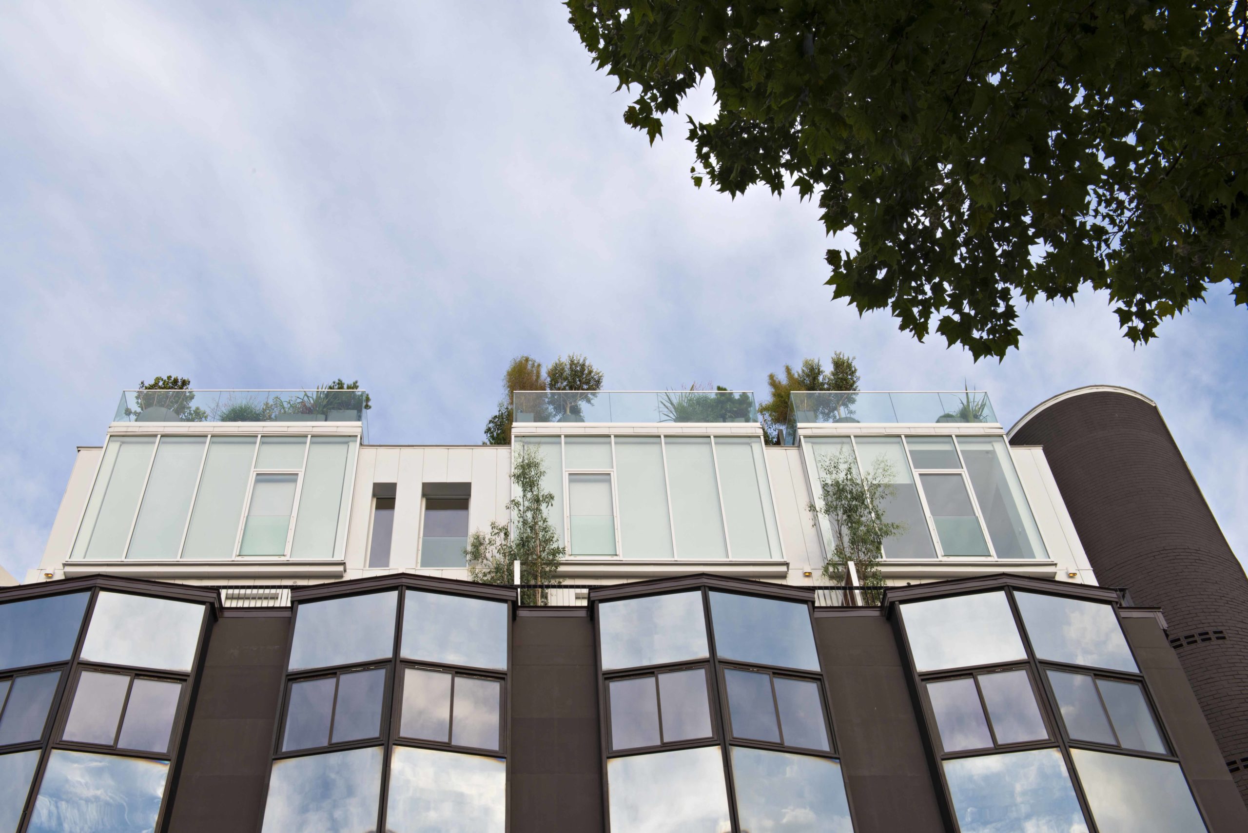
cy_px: 416
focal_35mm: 40
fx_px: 1387
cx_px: 624
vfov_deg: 33.4
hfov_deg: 48.4
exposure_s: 1/50
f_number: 16
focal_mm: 40
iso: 200
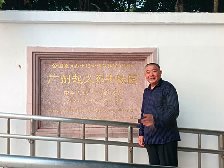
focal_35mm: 42
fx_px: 272
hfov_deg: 44.8
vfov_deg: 34.3
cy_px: 84
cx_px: 114
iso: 504
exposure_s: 1/50
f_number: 1.75
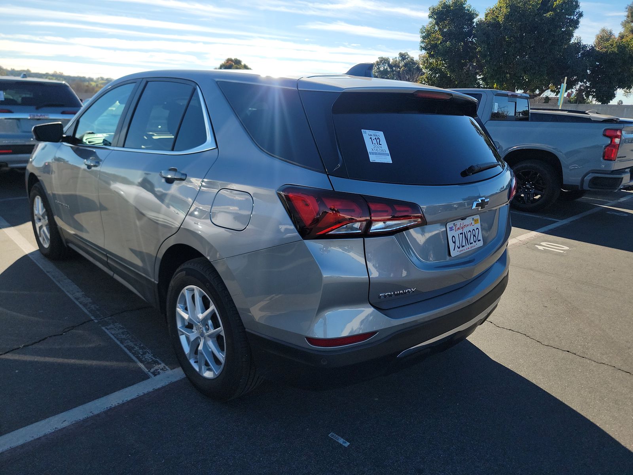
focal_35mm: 24
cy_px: 238
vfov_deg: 56.8
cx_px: 316
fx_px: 439
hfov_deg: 71.6
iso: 50
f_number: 1.8
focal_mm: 6.7
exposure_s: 1/703
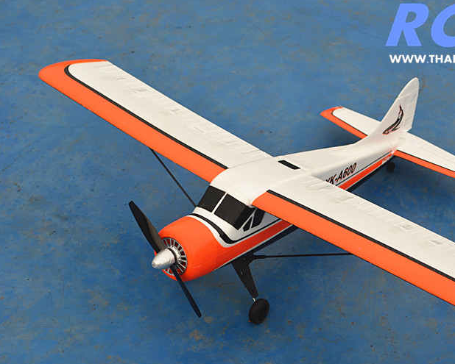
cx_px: 282
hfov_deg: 17.6
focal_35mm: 109
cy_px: 181
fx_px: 1469
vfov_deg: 14.1
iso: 200
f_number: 5.6
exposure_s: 1/500
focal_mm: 60
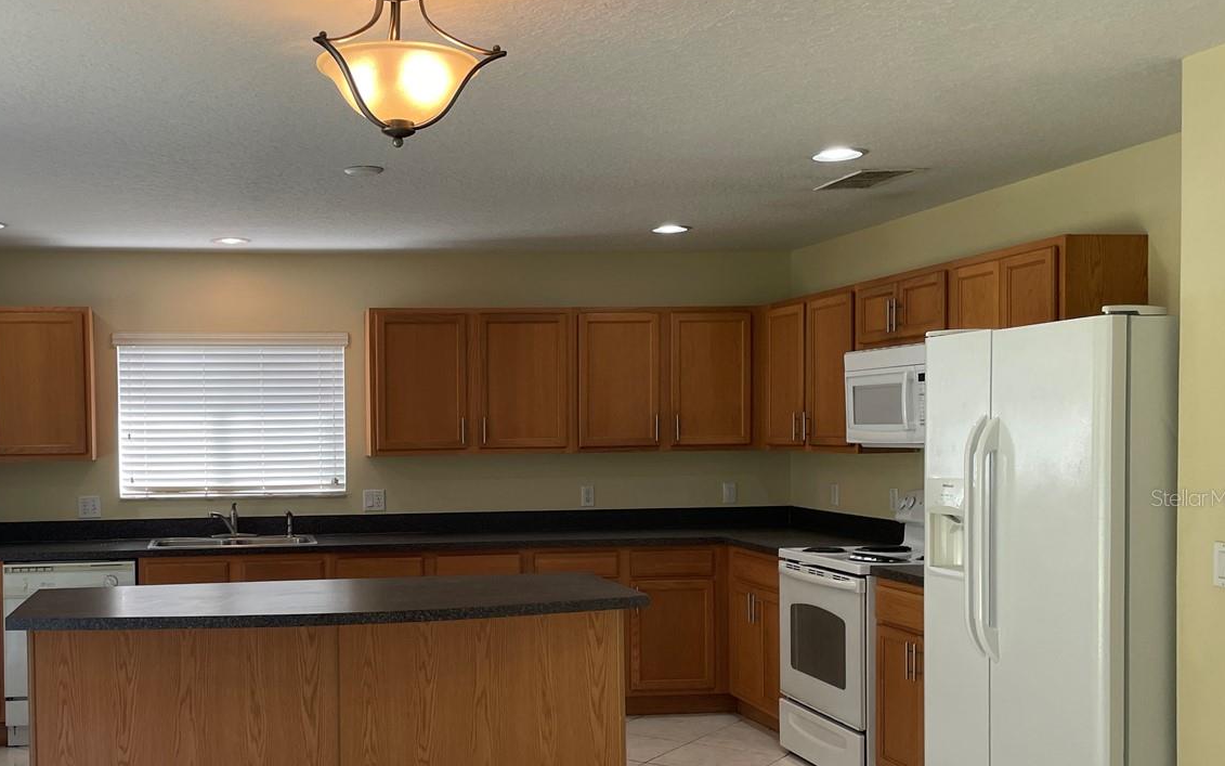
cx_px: 387
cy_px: 497
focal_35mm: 39
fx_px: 1302
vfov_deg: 32.6
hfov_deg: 49.3
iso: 50
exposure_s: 1/120
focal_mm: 4.2
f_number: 1.6
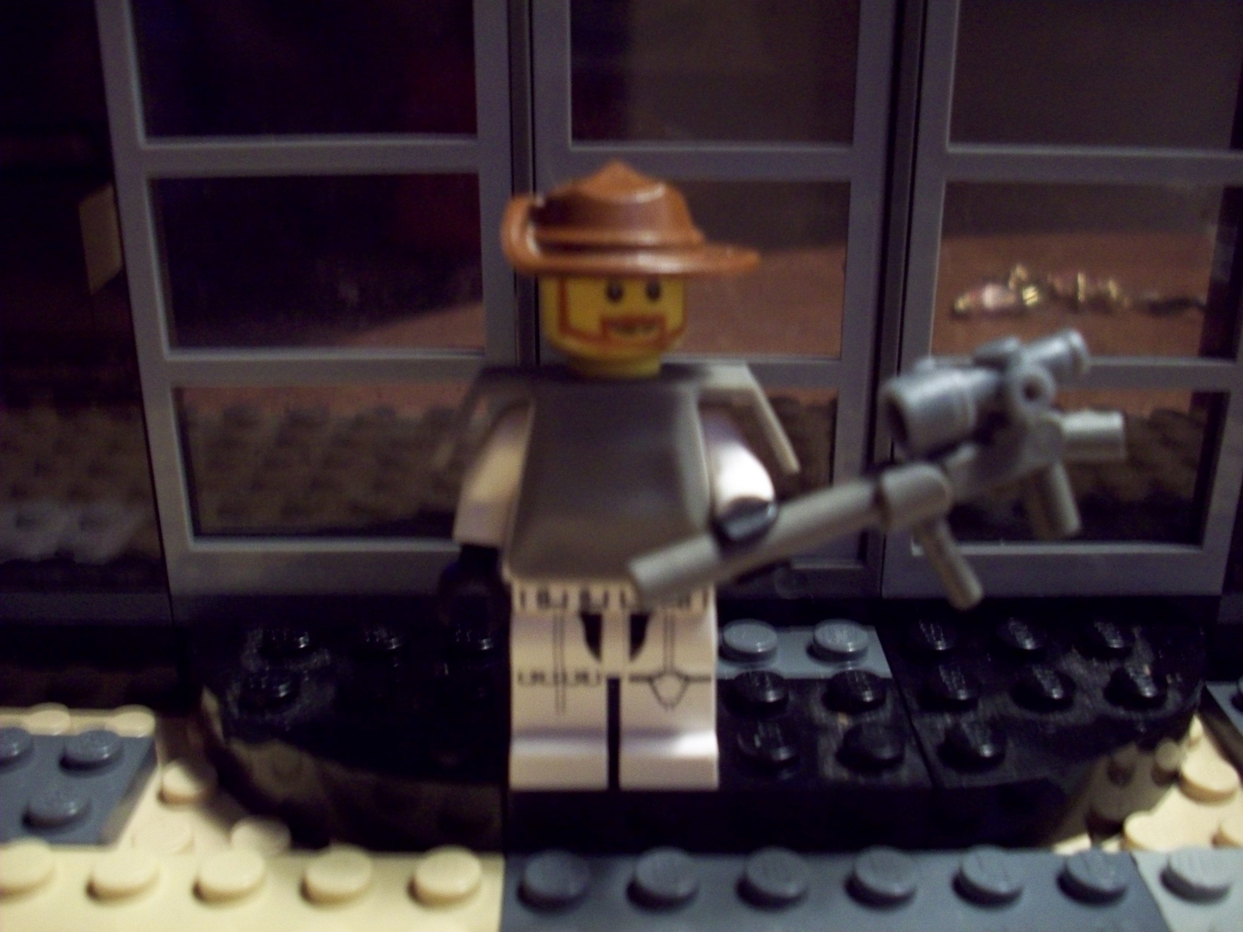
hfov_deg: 50.1
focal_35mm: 37
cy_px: 466
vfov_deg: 38.7
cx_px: 622
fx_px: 1329
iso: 200
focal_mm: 6.2
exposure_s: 1/8
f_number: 2.8
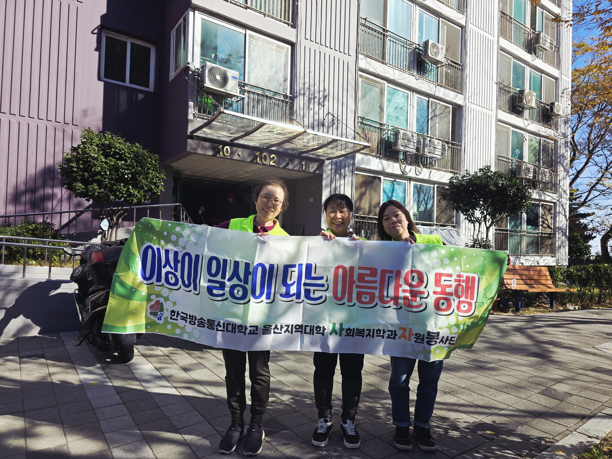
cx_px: 306
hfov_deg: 73.9
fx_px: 407
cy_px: 230
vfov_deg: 58.9
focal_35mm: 23
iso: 12
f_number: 1.7
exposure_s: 1/480
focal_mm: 6.3
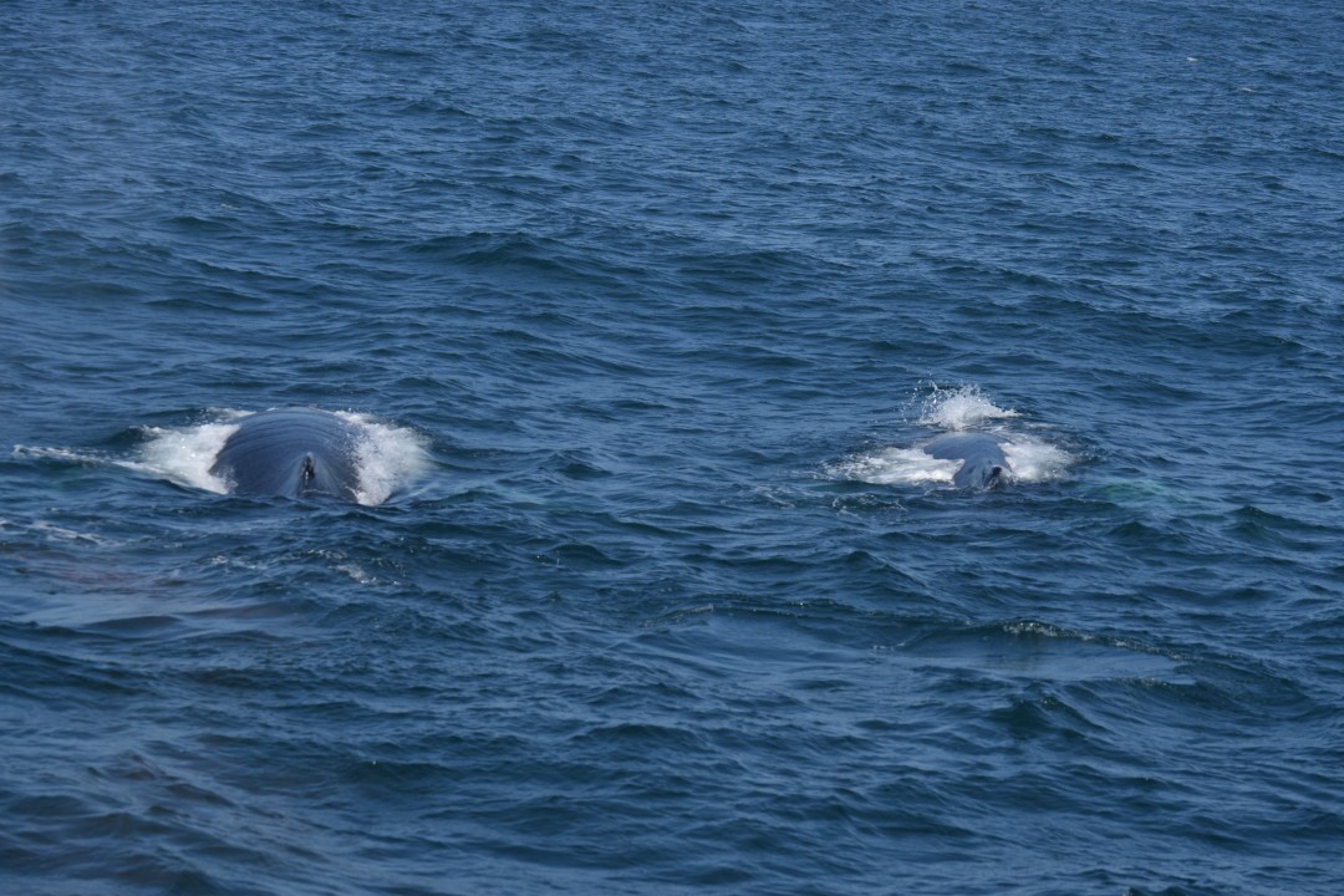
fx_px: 5040
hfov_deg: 15.2
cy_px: 448
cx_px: 672
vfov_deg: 10.2
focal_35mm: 135
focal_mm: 90
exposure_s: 1/1600
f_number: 5.6
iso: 200
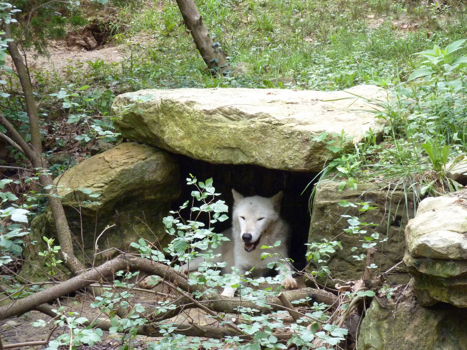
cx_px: 234
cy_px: 175
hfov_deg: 14.4
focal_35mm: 137
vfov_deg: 10.8
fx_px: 1848
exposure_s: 1/125
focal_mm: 22.5
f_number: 4.5
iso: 400
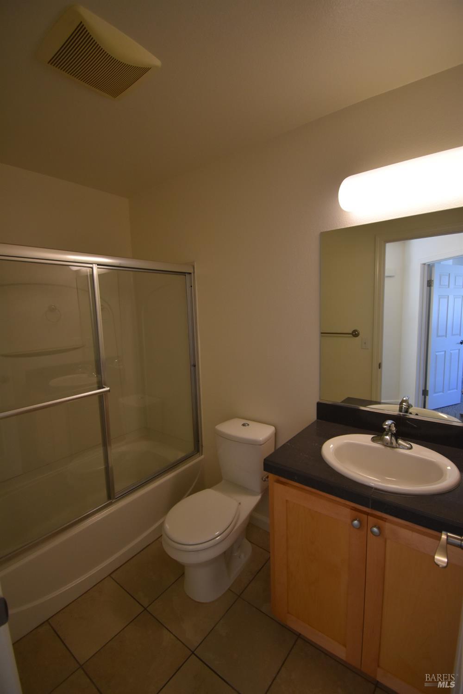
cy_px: 347
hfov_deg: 77.3
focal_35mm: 15
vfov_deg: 100.4
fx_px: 289
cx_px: 232
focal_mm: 10
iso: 800
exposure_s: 1/80
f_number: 4.5
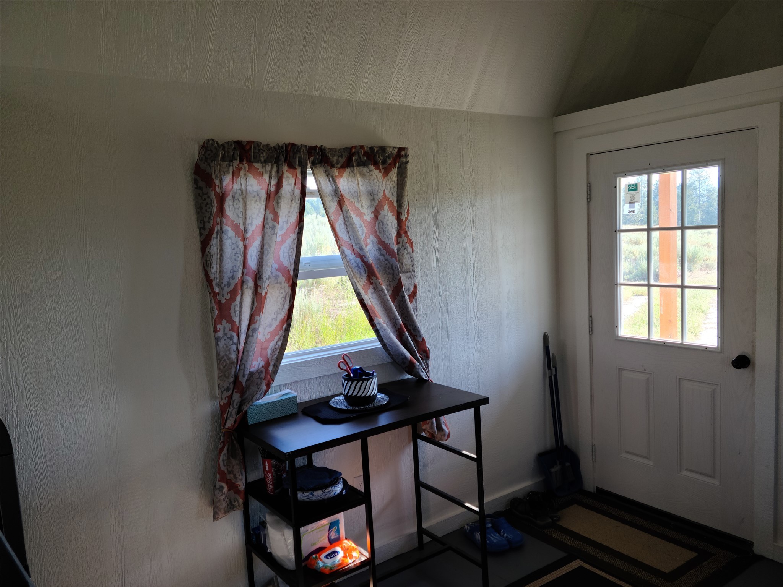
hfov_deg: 63.4
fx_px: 633
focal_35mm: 28
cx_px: 392
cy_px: 294
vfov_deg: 49.7
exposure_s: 1/60
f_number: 2
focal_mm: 5.9
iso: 25
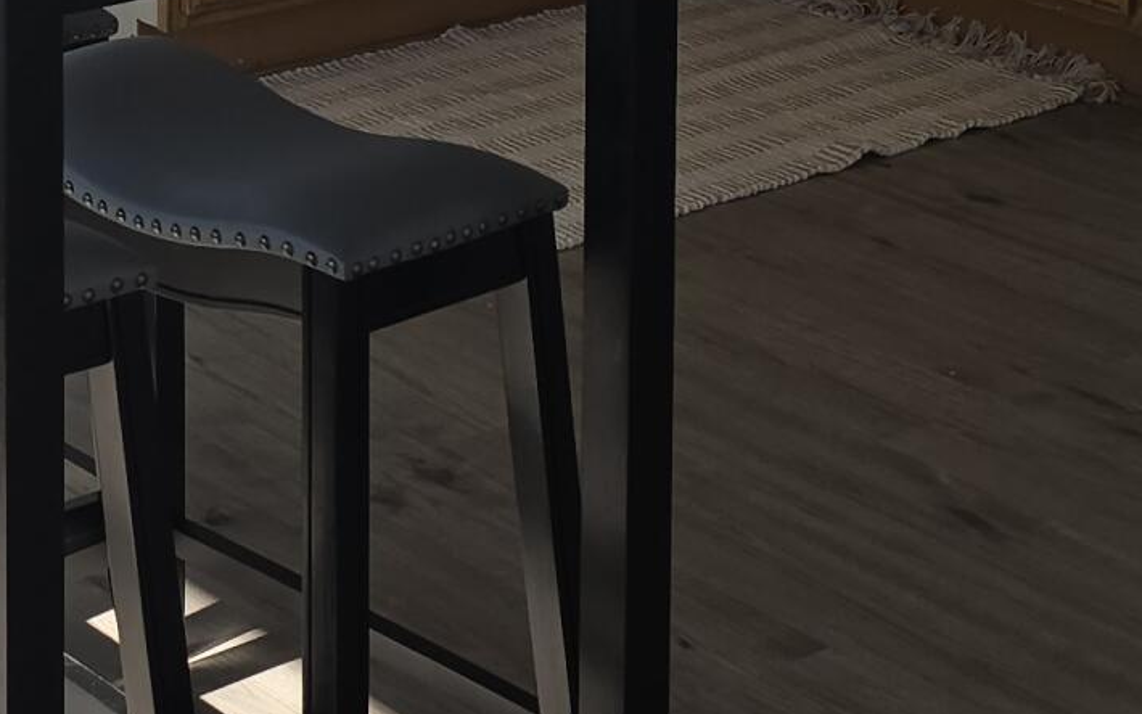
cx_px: -254
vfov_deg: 11.7
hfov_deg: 19.0
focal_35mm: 103
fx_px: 3206
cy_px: -579
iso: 12
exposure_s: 1/241
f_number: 1.7
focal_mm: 6.3
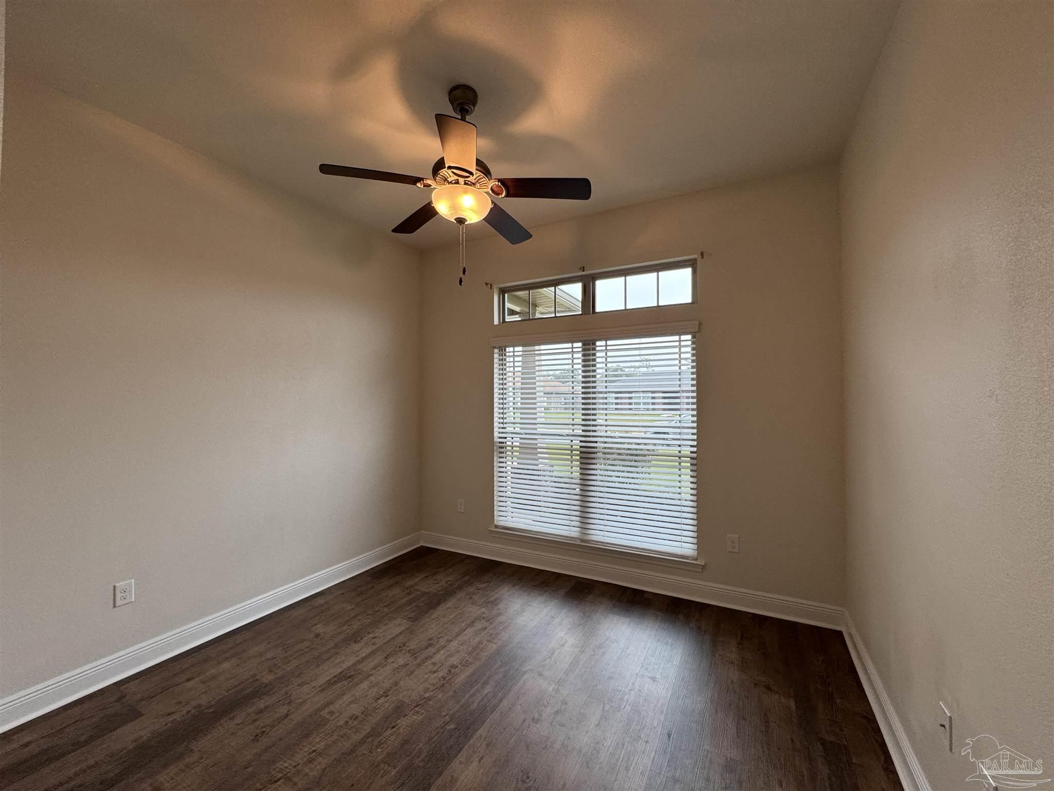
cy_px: 396
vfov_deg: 85.7
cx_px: 527
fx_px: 426
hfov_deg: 102.1
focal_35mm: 14
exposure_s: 1/120
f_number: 2.2
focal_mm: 2.22
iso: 160
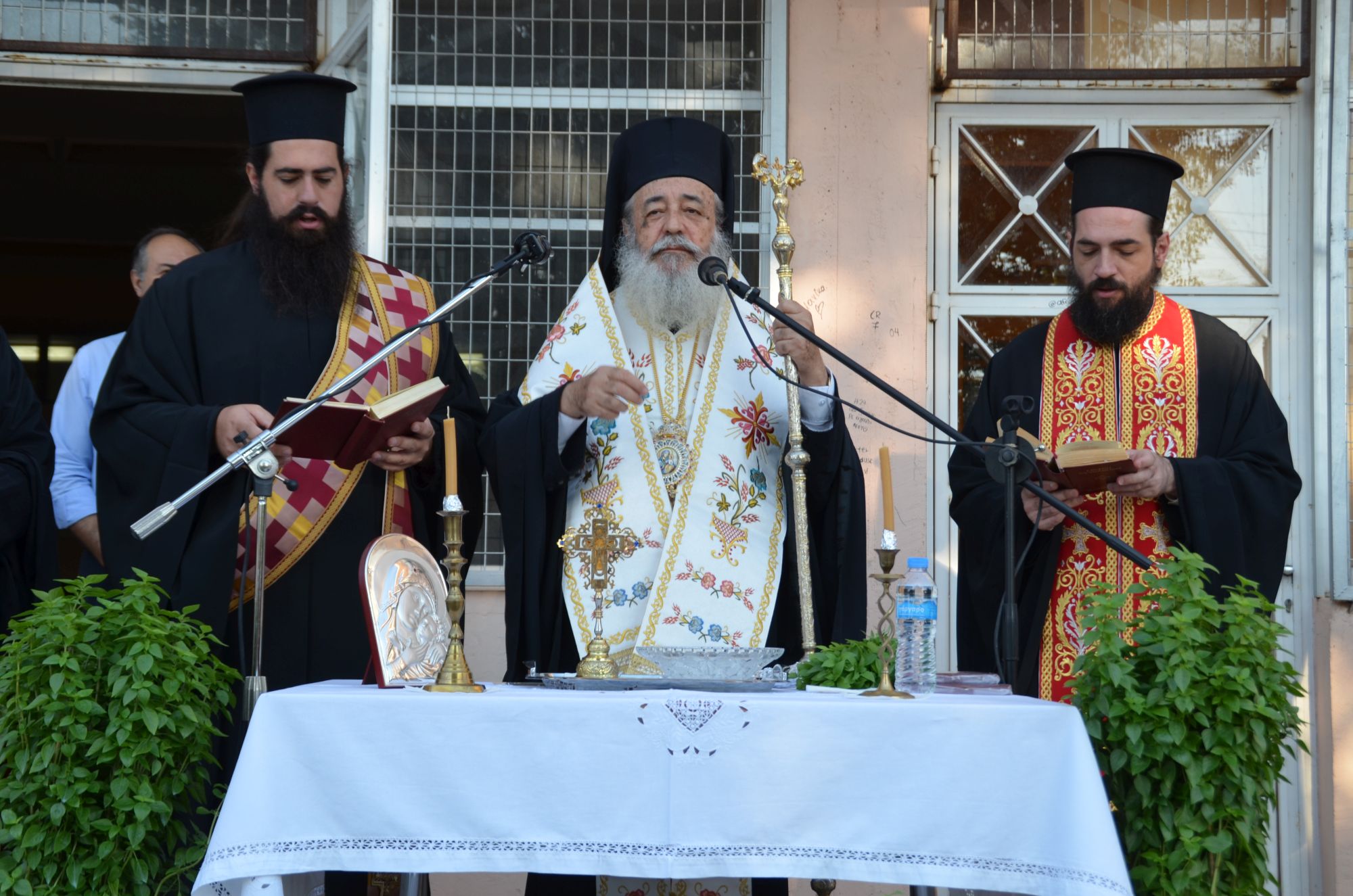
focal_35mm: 57
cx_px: 676
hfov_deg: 35.1
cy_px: 448
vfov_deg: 23.7
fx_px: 2138
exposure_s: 1/200
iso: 200
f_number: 7.1
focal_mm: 38
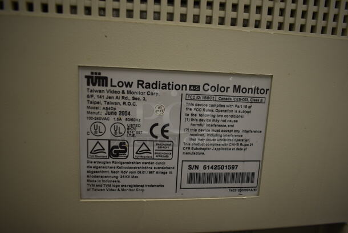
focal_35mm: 27
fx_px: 261
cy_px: 116
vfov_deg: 48.0
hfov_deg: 67.3
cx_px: 174
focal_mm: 18
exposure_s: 1/30
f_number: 3.5
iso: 200
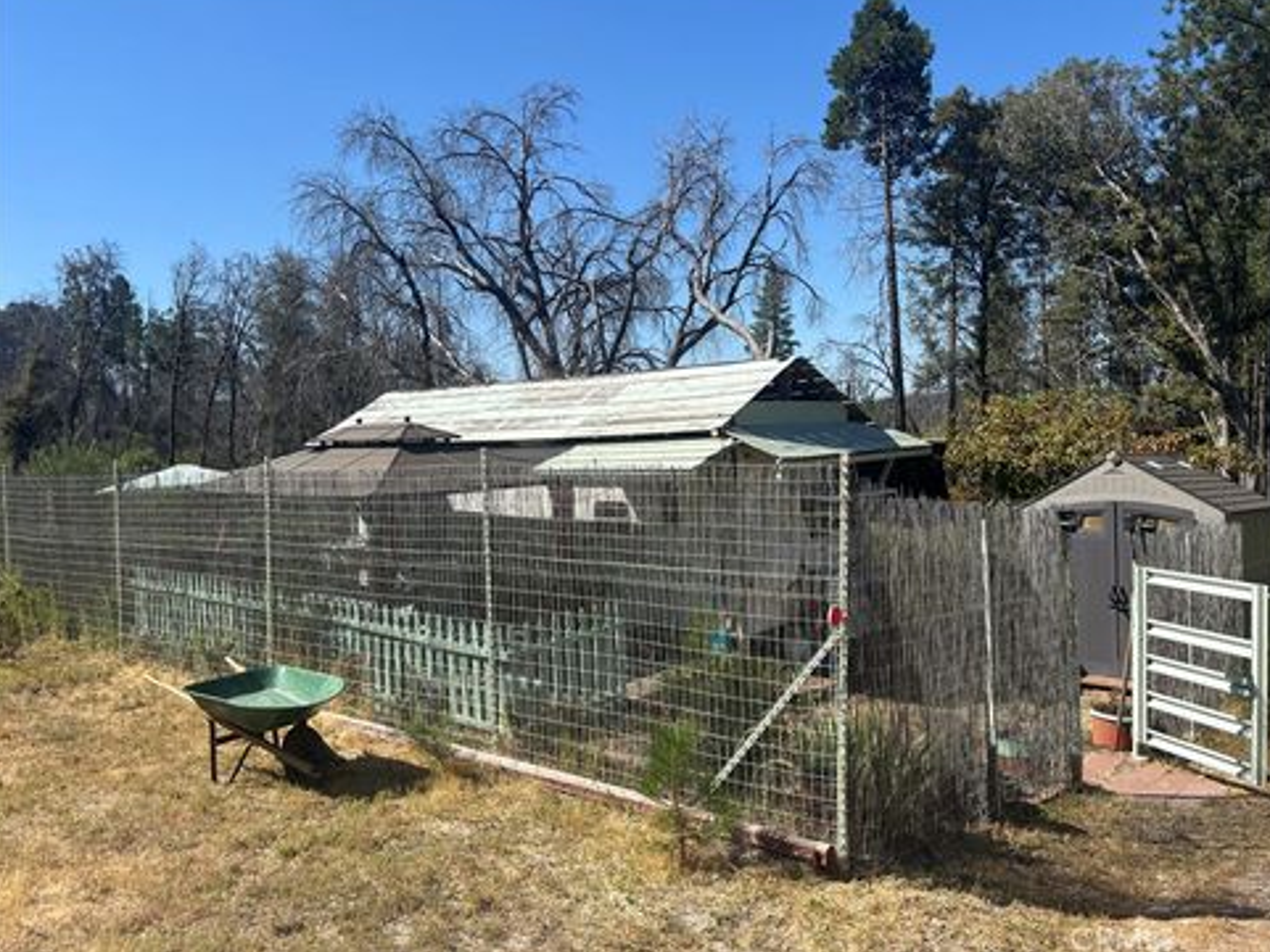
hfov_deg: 65.3
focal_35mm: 27
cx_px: 652
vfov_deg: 51.4
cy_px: 463
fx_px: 991
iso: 50
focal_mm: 5.96
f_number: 1.6
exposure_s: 1/2933
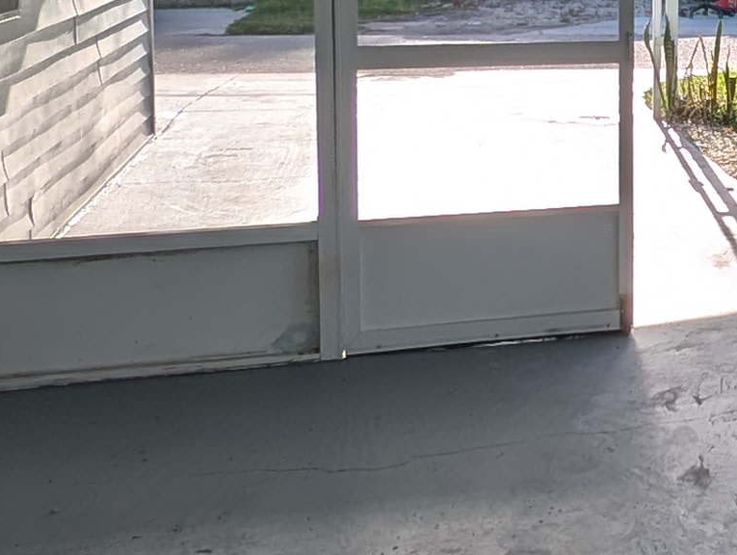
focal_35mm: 64
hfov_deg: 25.8
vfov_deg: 22.1
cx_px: 966
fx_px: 1365
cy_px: 0
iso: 42
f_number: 1.95
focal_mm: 2.23
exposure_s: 1/941
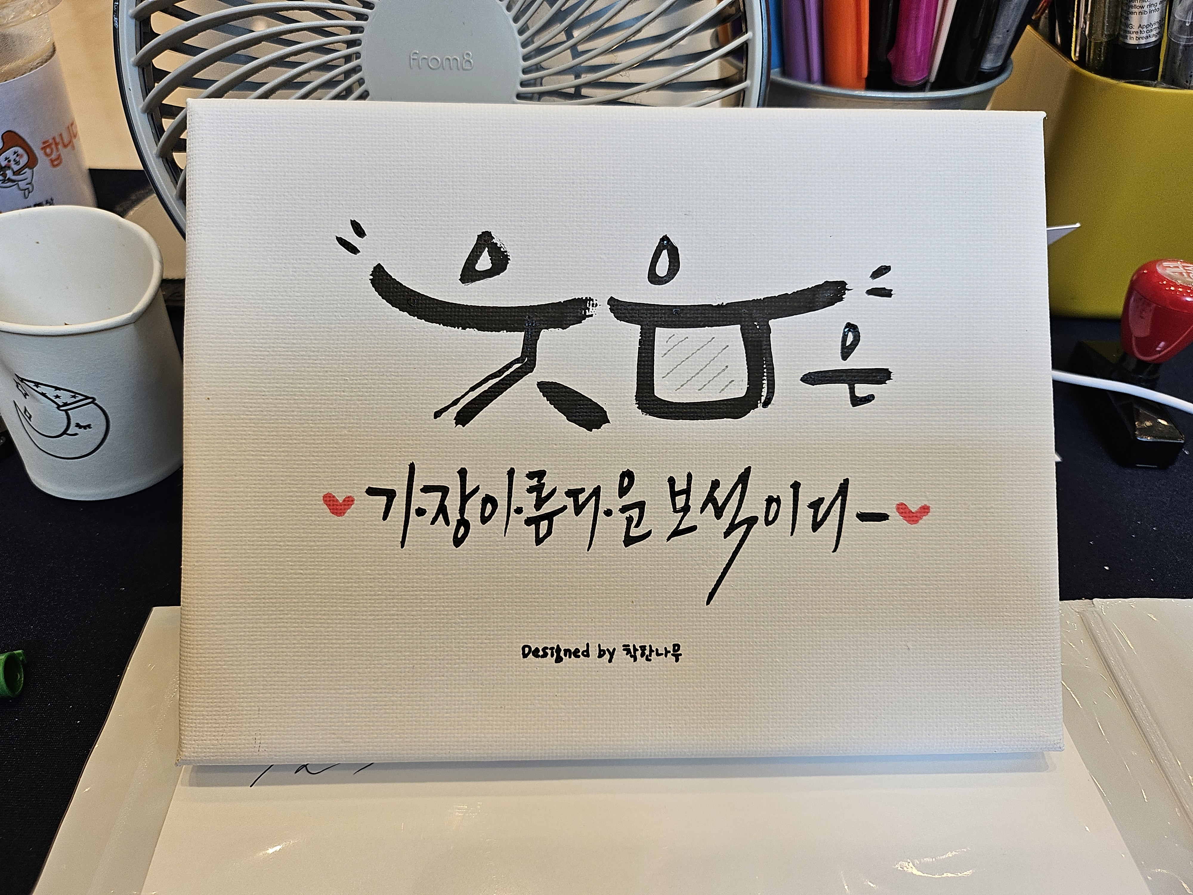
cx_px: 596
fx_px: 827
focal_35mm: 24
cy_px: 448
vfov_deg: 56.8
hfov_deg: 71.6
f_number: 1.8
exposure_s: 1/120
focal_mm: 5
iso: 50
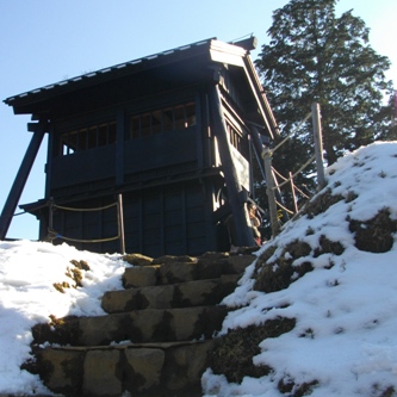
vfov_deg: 43.9
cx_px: 134
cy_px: 198
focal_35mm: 38
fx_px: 493
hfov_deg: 43.3
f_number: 2.9
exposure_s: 1/800
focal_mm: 5.7
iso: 100
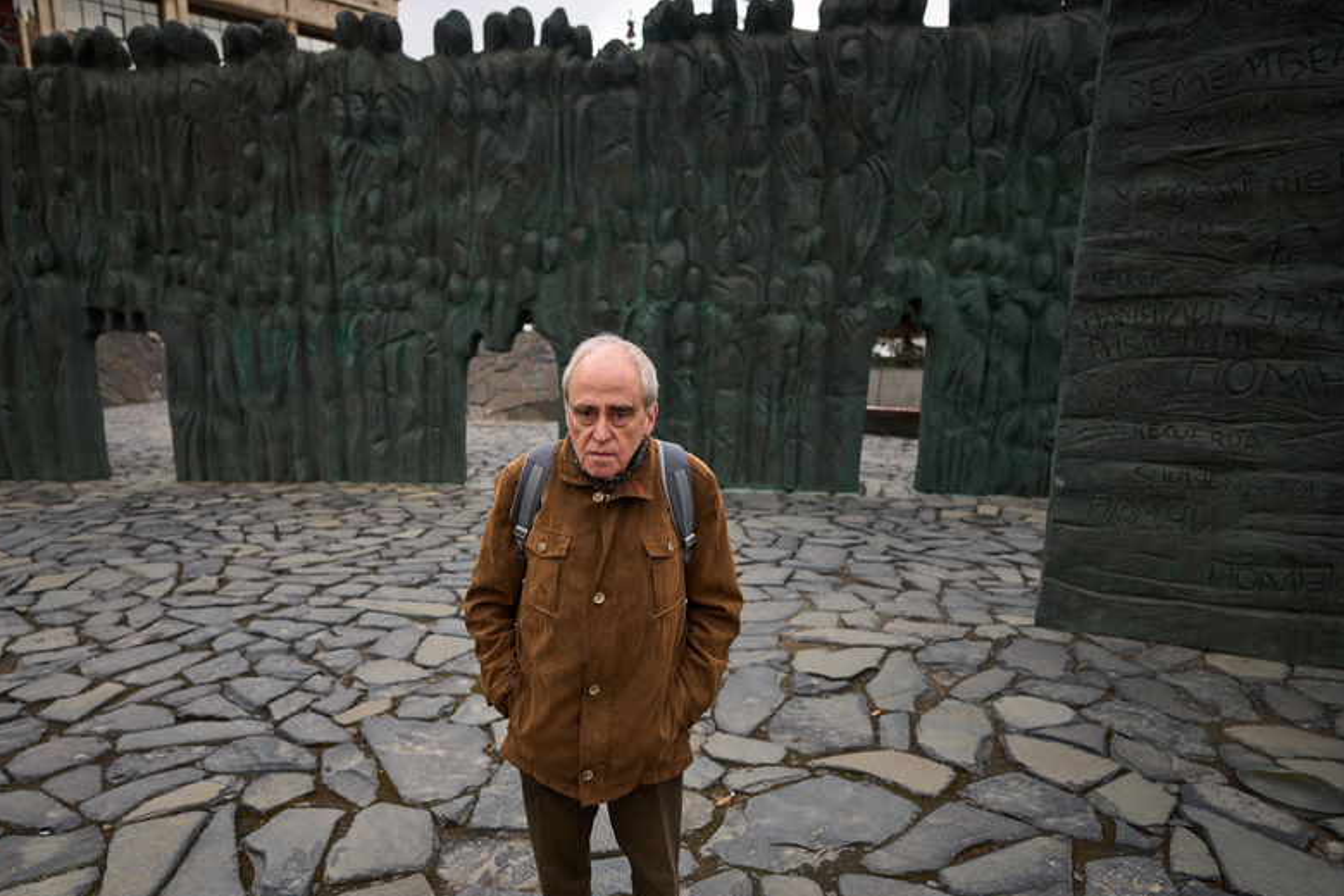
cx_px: 563
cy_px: 544
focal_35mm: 21
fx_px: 784
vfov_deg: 58.9
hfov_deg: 80.6
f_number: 1.8
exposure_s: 1/800
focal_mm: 16
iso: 100
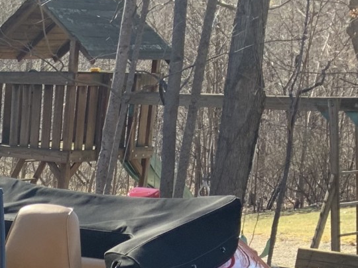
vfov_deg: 12.2
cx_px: -213
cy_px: 500
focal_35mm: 110
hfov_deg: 16.0
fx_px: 1138
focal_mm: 3
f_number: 1.8
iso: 16
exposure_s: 1/335
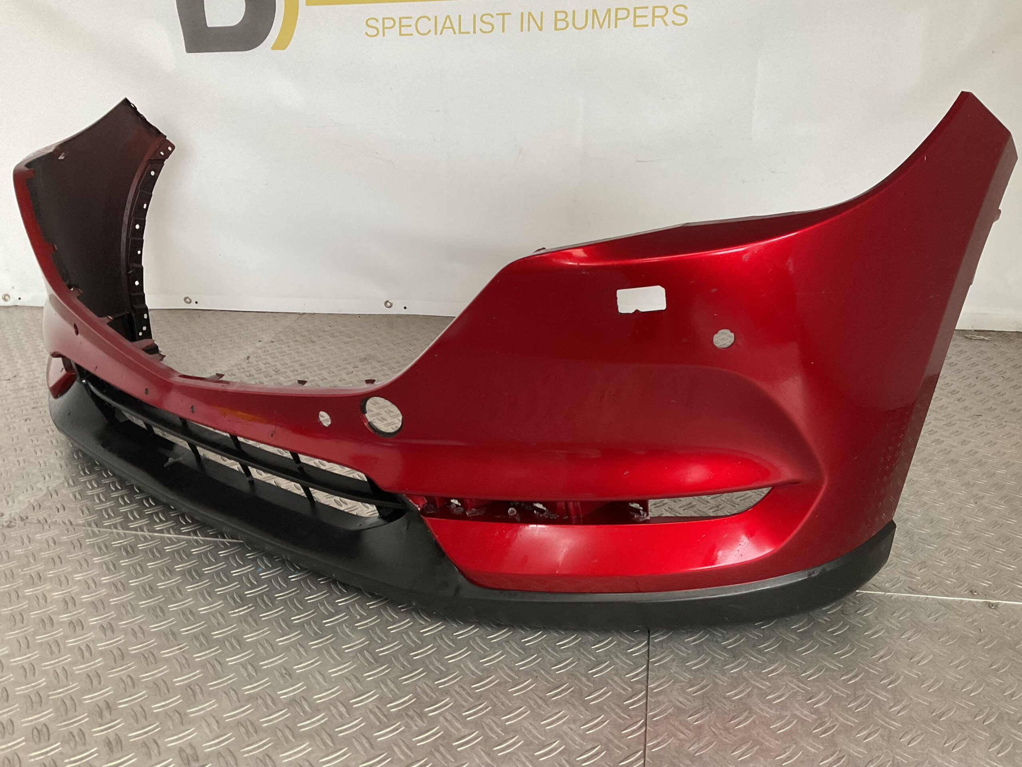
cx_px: 511
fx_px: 856
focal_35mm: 29
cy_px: 384
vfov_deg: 48.2
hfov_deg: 61.7
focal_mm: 3
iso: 125
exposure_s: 1/60
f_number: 1.8
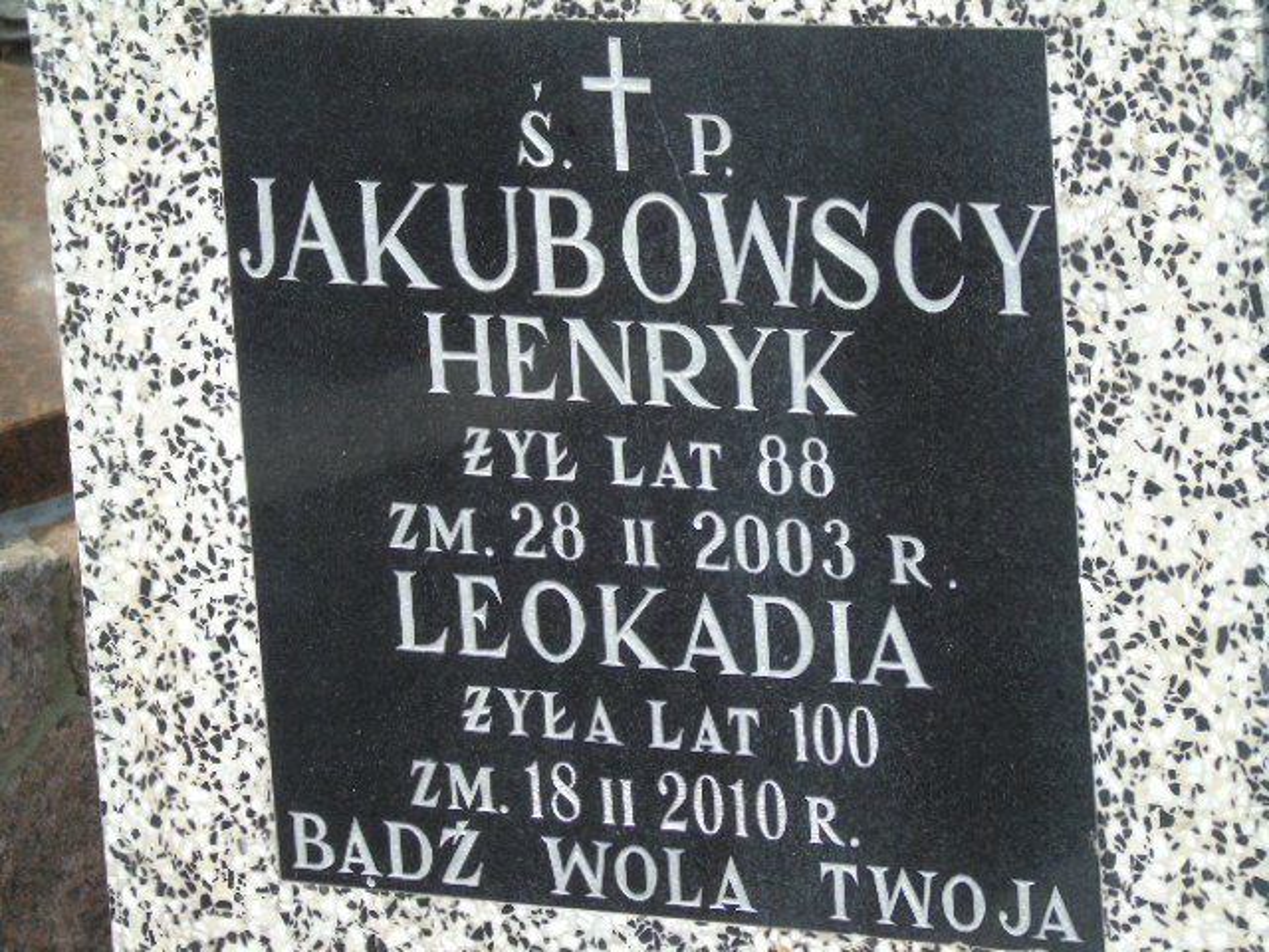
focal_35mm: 212
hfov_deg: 9.3
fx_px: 7772
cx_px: 634
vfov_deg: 7.0
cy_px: 476
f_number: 4.7
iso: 80
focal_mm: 38
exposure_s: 1/200
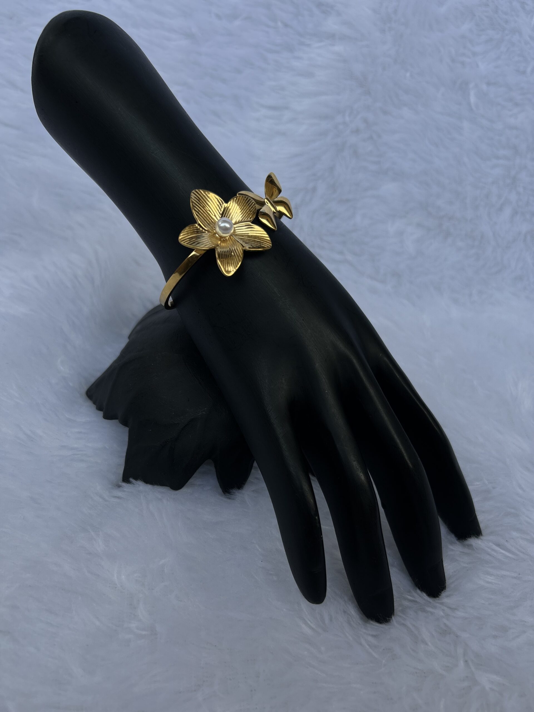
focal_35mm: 26
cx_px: 267
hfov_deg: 53.1
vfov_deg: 67.3
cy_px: 356
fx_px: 535
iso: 50
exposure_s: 1/359
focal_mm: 5.7
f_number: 1.5
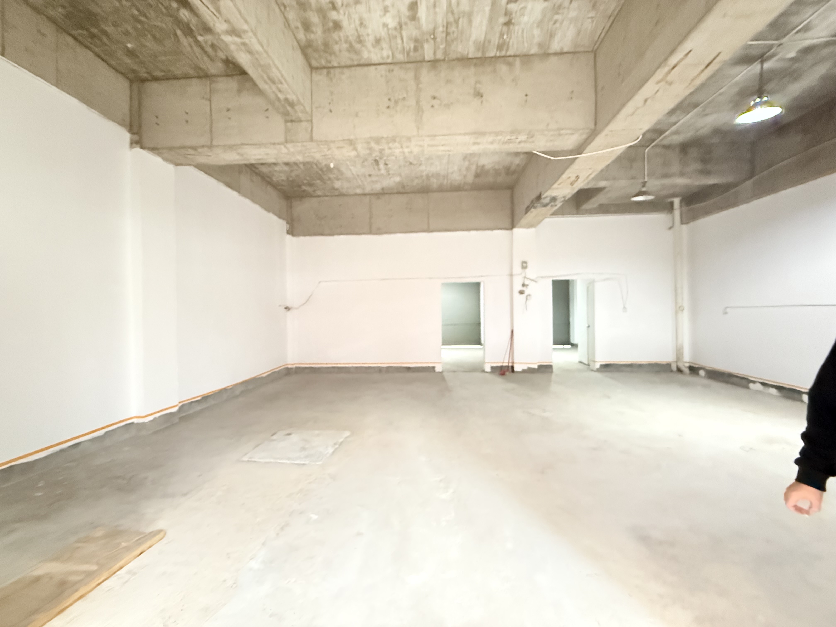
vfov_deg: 85.7
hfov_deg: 102.1
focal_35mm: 14
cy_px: 314
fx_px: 338
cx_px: 418
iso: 2500
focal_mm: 2.22
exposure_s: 1/30
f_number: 2.2
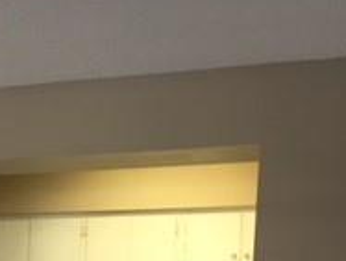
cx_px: -89
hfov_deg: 18.6
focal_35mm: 99
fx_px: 991
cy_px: 424
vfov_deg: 13.8
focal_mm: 4.15
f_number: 2.2
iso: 80
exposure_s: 1/30
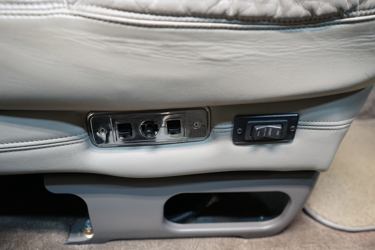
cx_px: 188
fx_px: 292
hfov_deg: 65.5
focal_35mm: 28
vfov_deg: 46.4
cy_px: 125
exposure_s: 1/30
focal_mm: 28
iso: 1000
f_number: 3.5
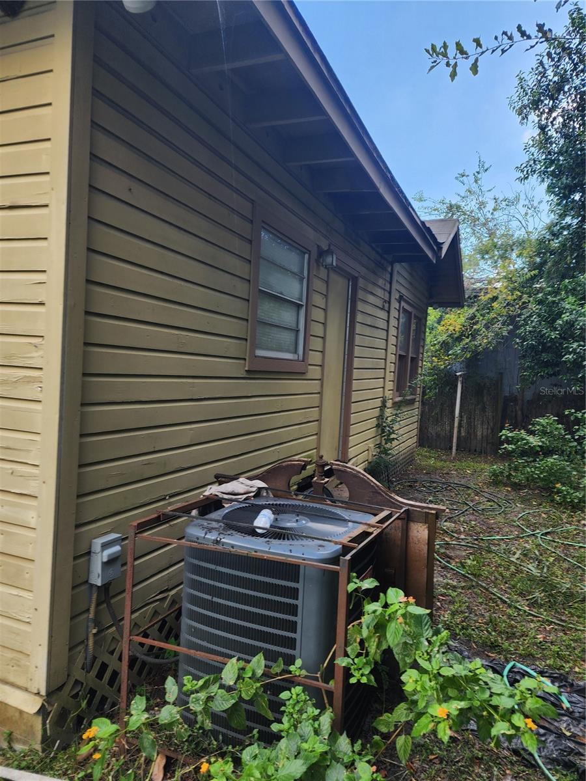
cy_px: 390
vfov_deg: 73.9
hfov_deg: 58.9
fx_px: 519
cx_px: 293
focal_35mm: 23
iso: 25
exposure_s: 1/180
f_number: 1.8
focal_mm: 6.4
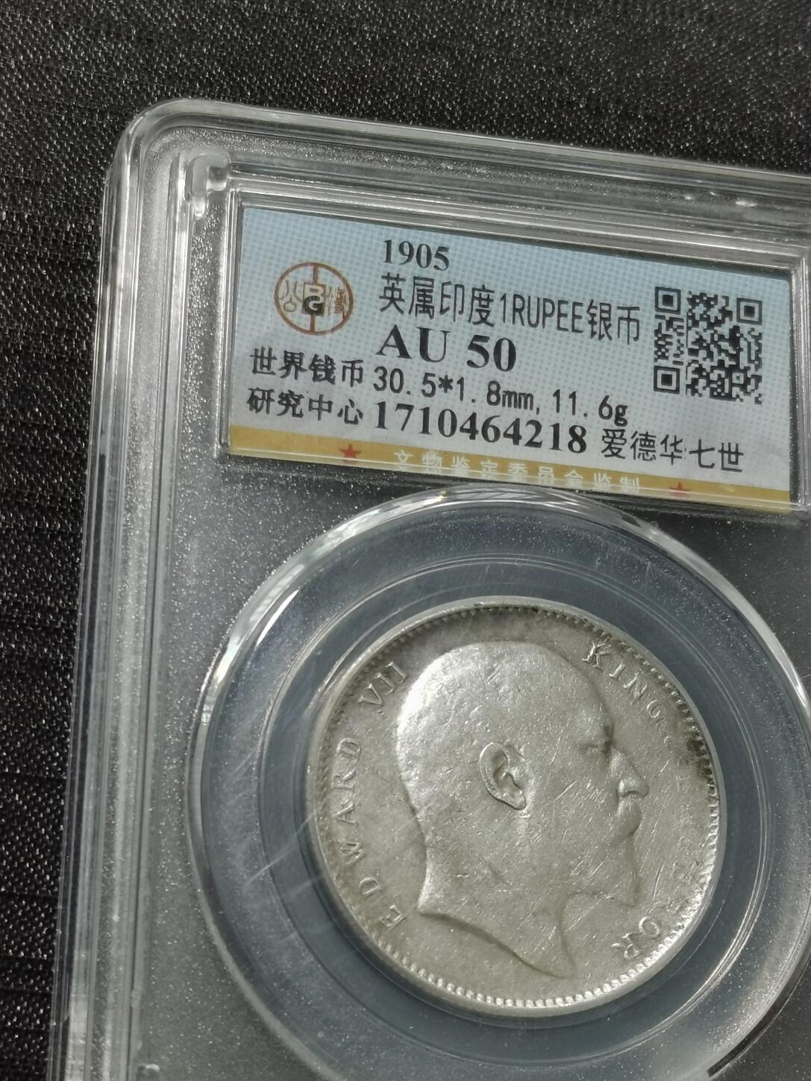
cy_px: 639
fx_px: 2561
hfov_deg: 18.0
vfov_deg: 23.8
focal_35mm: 82
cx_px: 492
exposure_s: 1/100
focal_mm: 5.58
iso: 50
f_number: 1.8
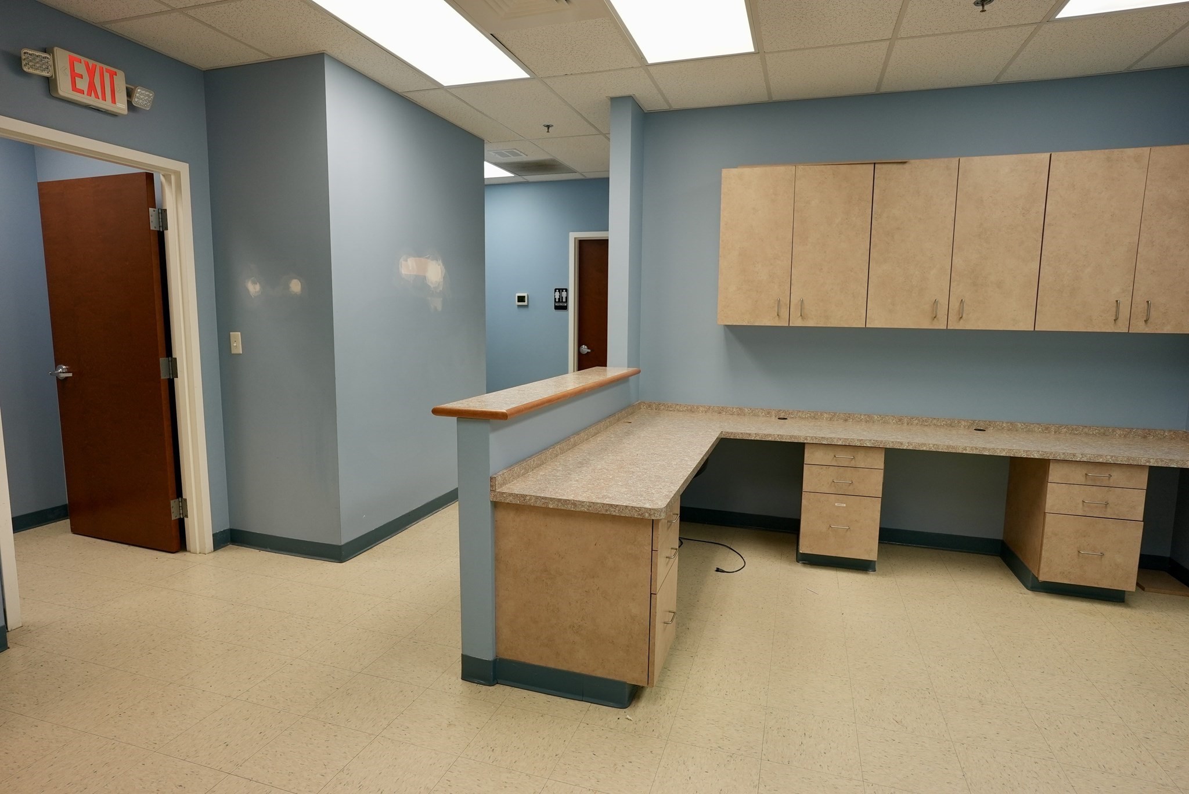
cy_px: 397
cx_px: 594
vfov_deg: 62.0
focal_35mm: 20
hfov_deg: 83.9
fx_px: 661
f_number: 4.5
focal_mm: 20
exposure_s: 1/160
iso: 800
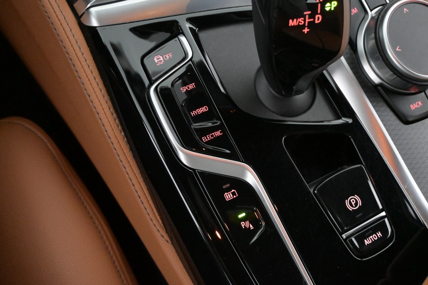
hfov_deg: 38.9
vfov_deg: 26.5
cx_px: 214
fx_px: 606
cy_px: 142
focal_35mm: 51
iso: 8000
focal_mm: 34
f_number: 5
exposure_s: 1/50
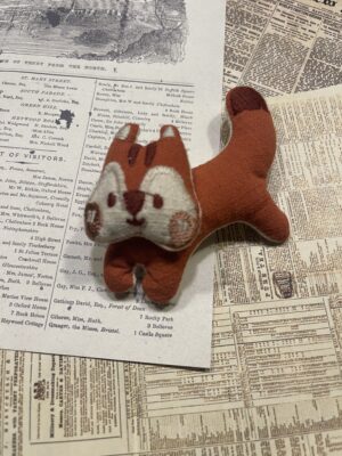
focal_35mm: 25
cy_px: 228
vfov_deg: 69.4
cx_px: 171
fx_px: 329
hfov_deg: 54.9
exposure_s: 1/50
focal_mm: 5.1
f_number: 1.6
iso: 80
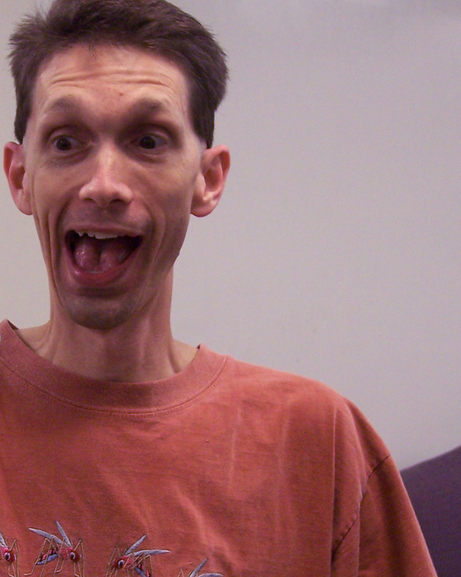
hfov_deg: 19.3
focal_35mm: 78
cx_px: 57
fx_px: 1330
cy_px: 302
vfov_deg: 24.4
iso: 200
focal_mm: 8
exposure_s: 1/20
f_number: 3.4
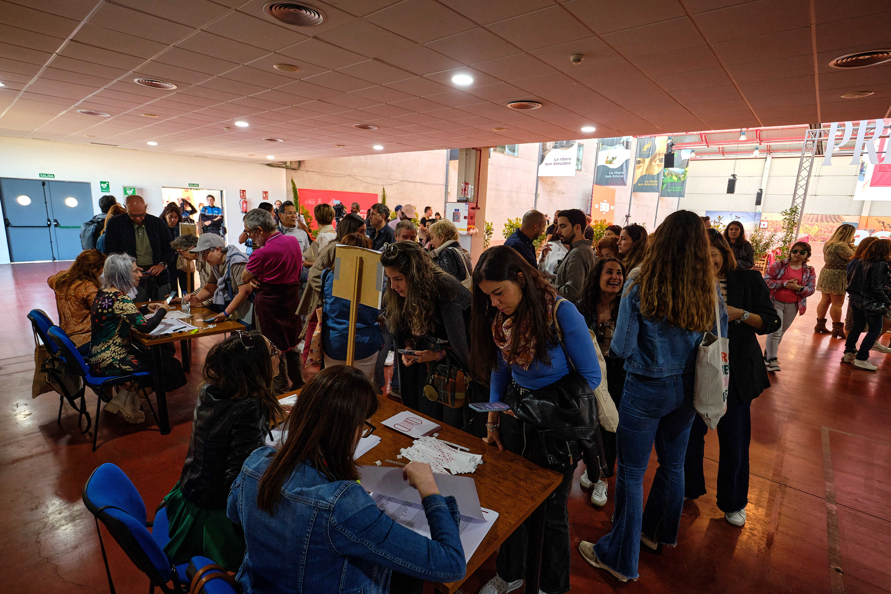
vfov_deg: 70.4
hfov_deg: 93.3
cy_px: 297
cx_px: 446
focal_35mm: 17
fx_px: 421
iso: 1600
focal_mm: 11.5
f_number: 4
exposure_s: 1/100
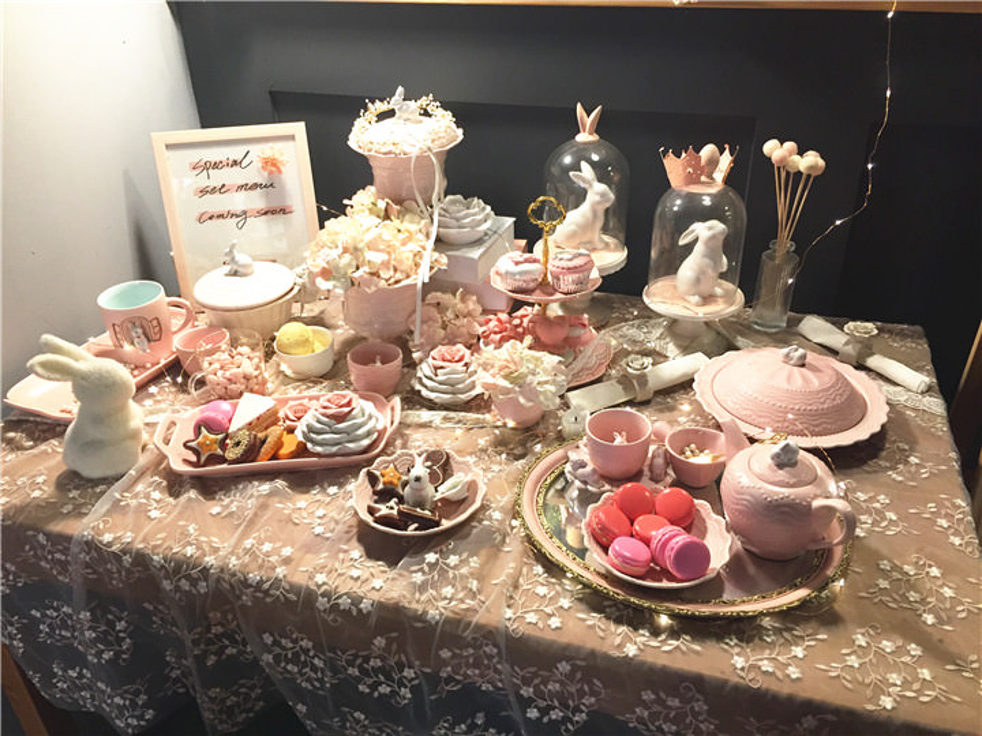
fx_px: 823
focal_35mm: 29
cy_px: 368
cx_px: 491
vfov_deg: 48.2
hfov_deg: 61.7
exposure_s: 1/30
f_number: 2.2
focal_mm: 4.15
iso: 125
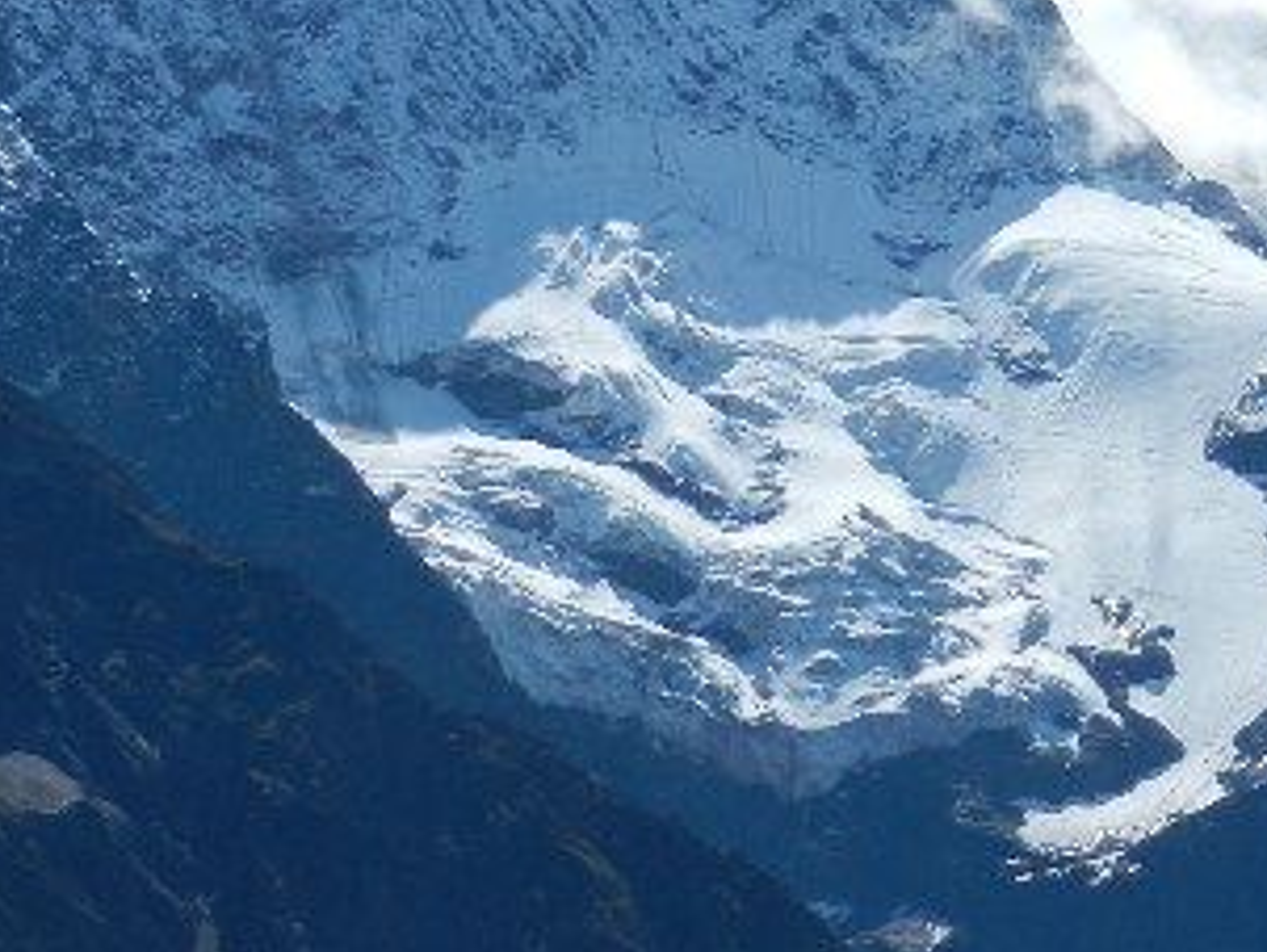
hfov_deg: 8.2
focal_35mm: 241
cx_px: 650
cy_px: 138
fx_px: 8828
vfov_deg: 6.2
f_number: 4.9
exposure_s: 1/1600
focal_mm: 16.3
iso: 160
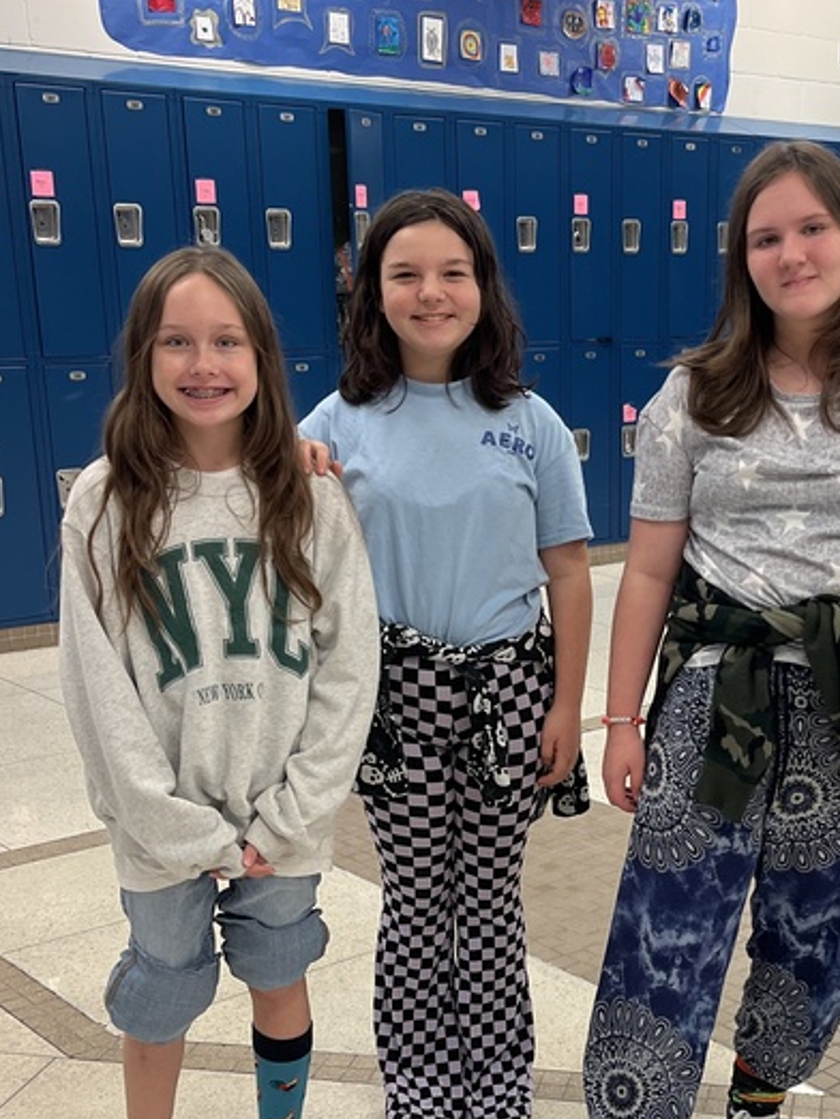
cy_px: 815
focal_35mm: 51
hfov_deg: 28.0
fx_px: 1649
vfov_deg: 36.7
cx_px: 660
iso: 125
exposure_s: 1/120
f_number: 1.6
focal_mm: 5.1
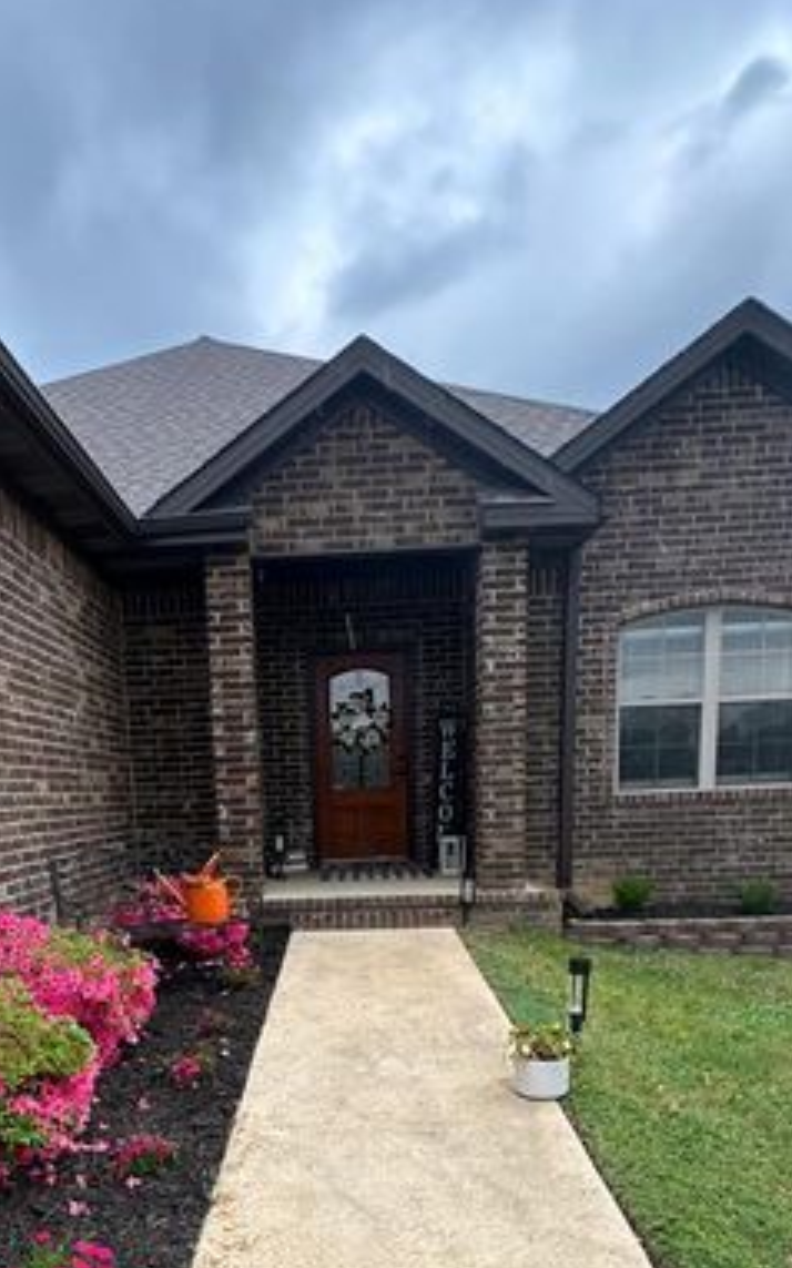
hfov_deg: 47.1
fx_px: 898
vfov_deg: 65.8
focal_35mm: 26
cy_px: 960
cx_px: 296
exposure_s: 1/373
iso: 40
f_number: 2.2
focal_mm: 2.22
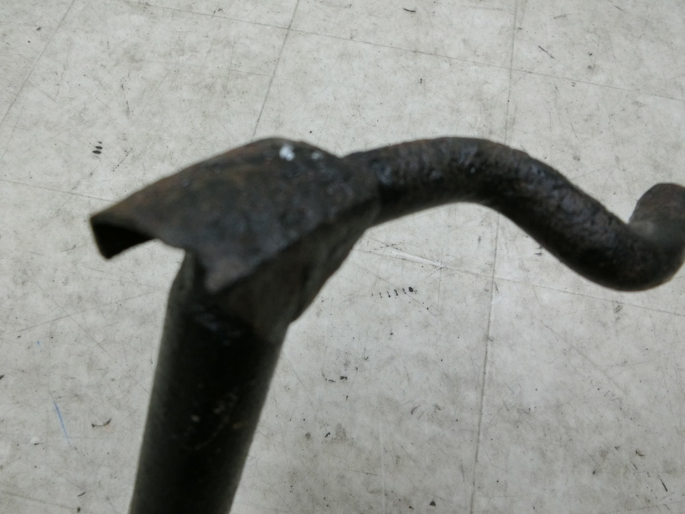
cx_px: 342
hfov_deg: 69.4
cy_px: 257
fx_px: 495
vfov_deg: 54.9
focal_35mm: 25
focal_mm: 4.5
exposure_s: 1/125
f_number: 3.5
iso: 400
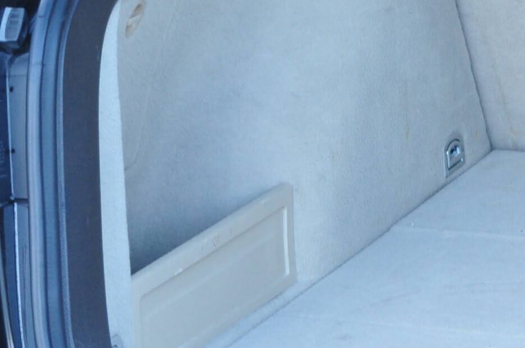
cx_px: 655
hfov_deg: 12.2
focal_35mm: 164
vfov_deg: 8.3
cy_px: 111
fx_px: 2388
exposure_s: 1/60
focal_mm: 40
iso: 640
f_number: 5.6
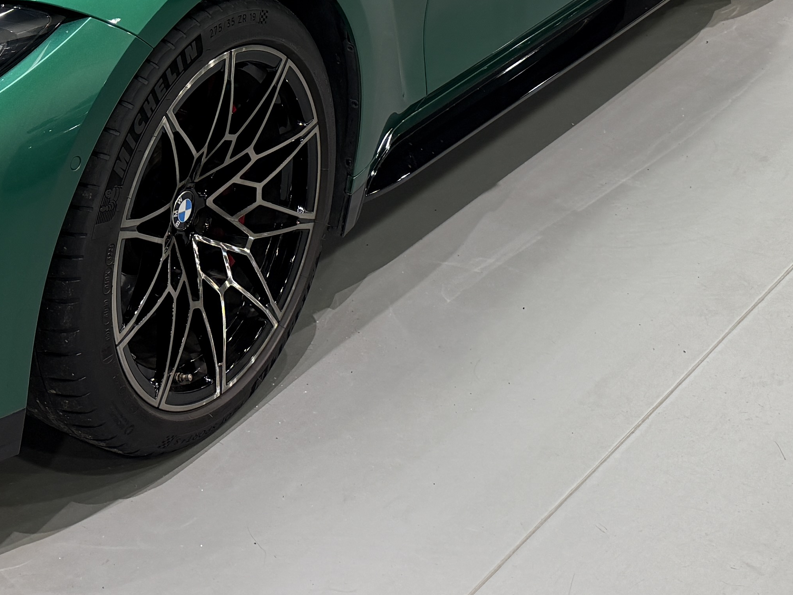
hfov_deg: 28.0
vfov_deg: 19.7
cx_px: 165
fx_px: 1558
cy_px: -204
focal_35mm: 68
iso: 100
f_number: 1.78
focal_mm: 6.76
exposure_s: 1/100
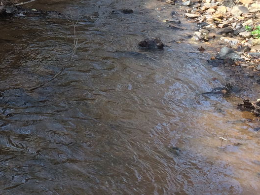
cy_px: -56
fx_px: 661
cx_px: 15
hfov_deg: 21.6
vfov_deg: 15.9
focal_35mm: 88
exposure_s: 1/243
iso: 32
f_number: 2.2
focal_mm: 4.15
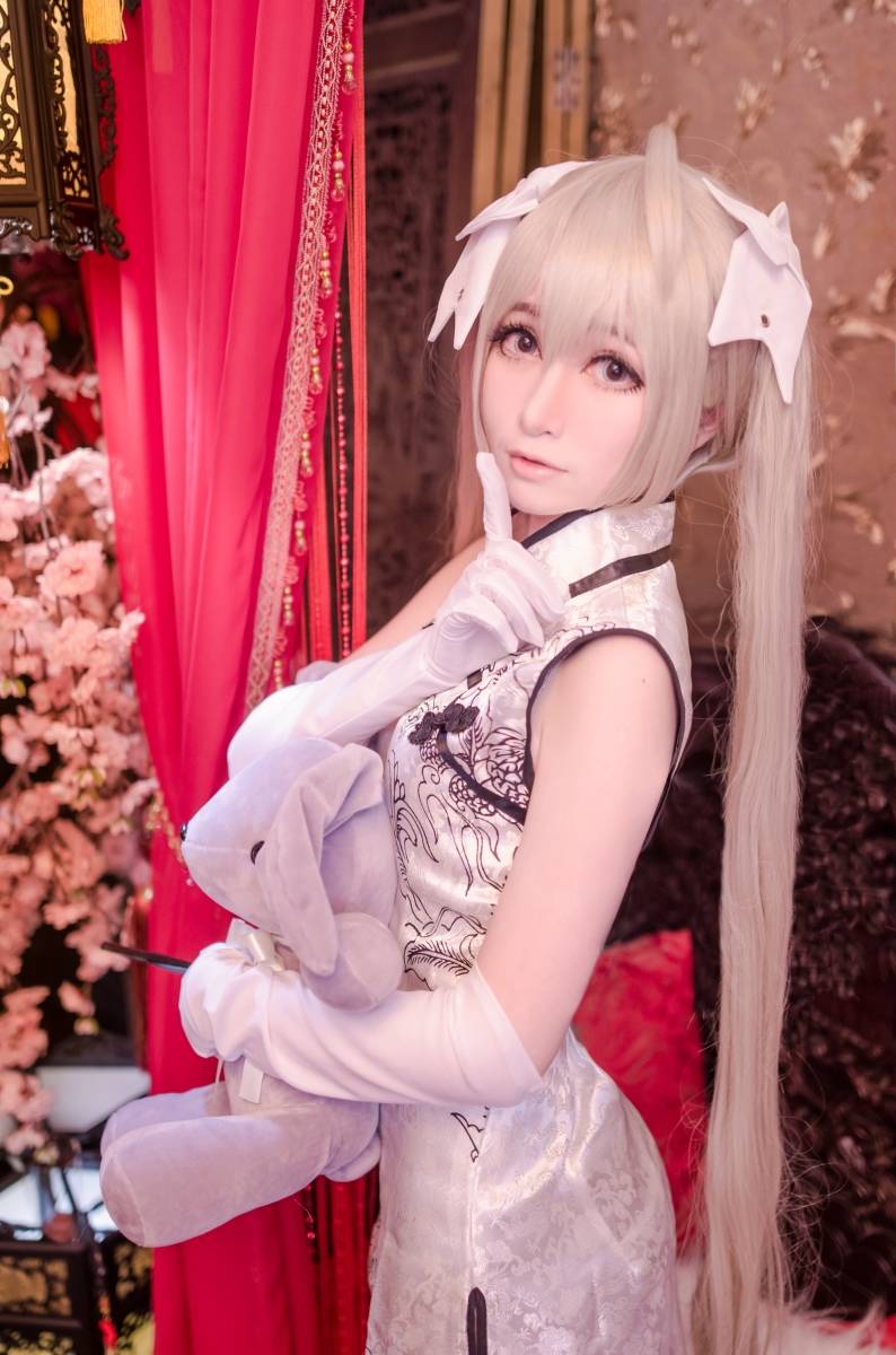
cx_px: 448
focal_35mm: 36
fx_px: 1351
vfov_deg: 53.2
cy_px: 678
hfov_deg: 36.7
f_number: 1.4
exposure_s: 1/100
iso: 400
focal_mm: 24
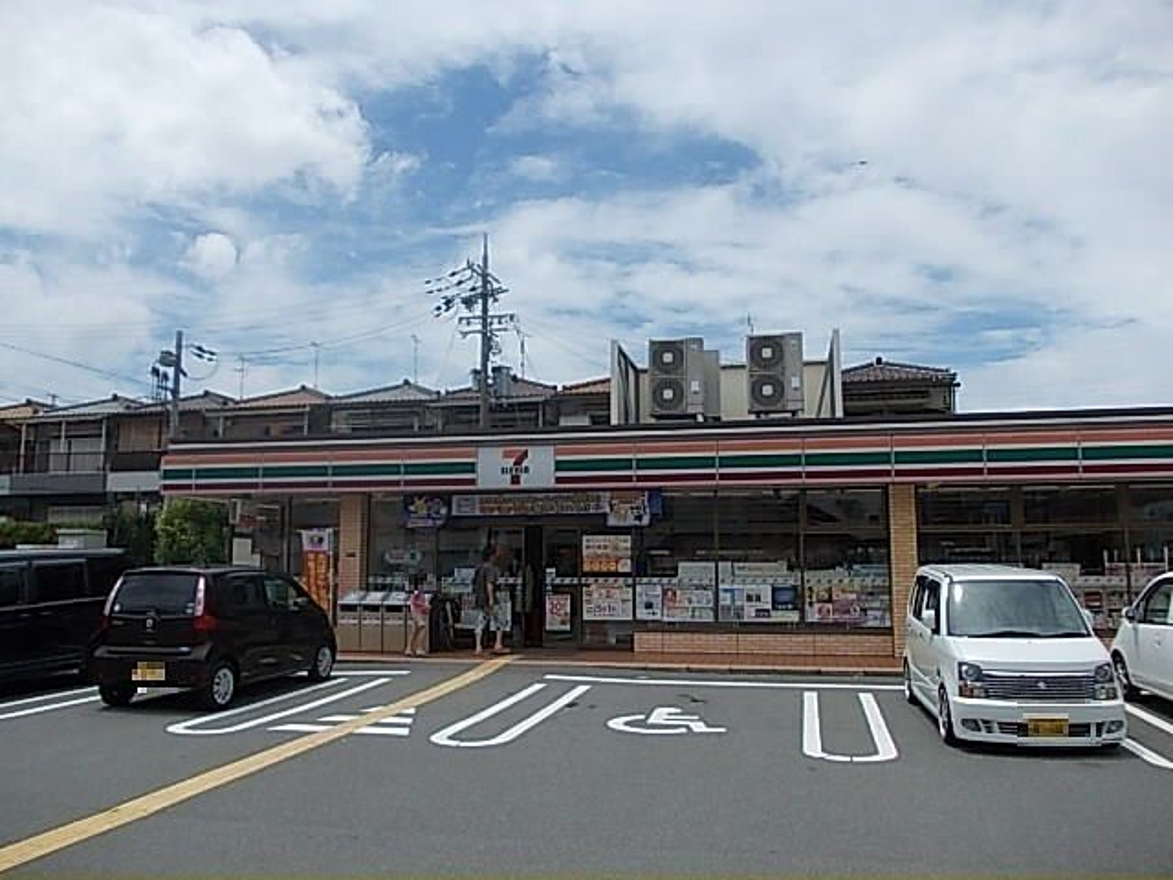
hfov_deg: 63.4
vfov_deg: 49.7
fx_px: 949
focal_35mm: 28
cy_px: 440
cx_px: 586
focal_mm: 4
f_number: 5.4
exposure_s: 1/800
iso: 80
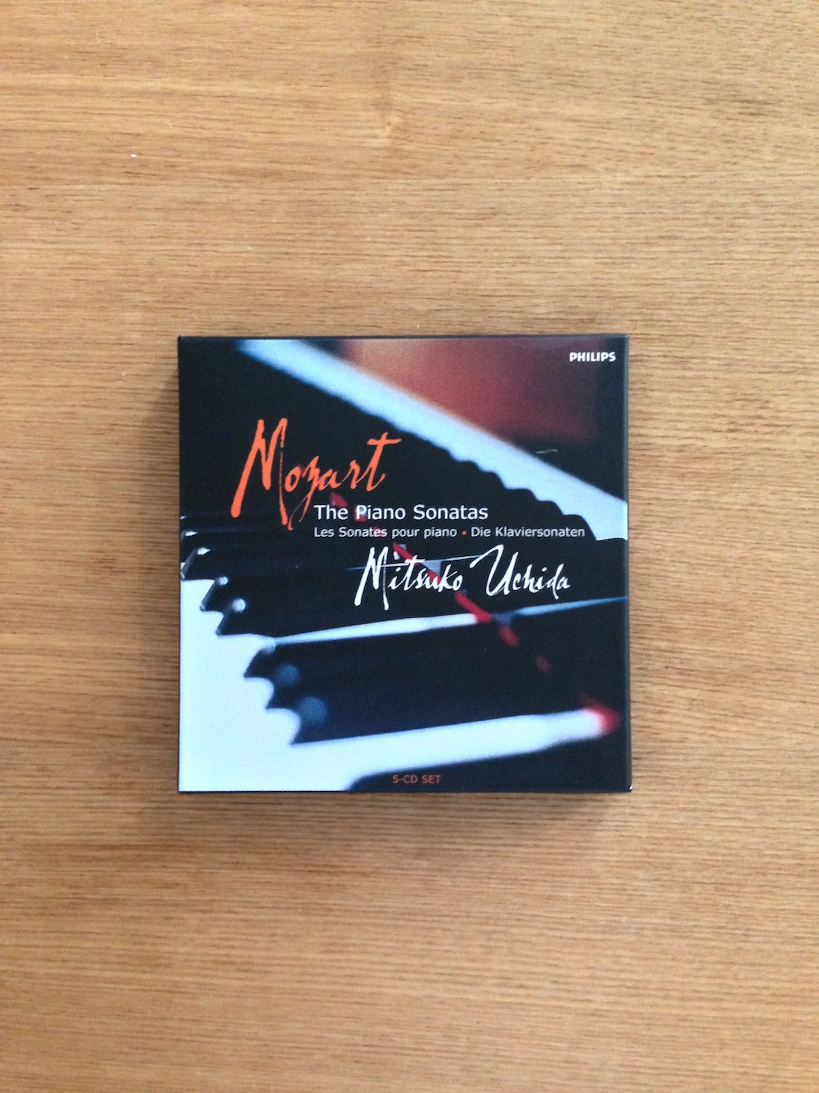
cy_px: 546
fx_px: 1041
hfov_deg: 42.9
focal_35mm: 33
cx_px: 410
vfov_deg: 55.4
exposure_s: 1/15
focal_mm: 4.13
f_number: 2.4
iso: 800
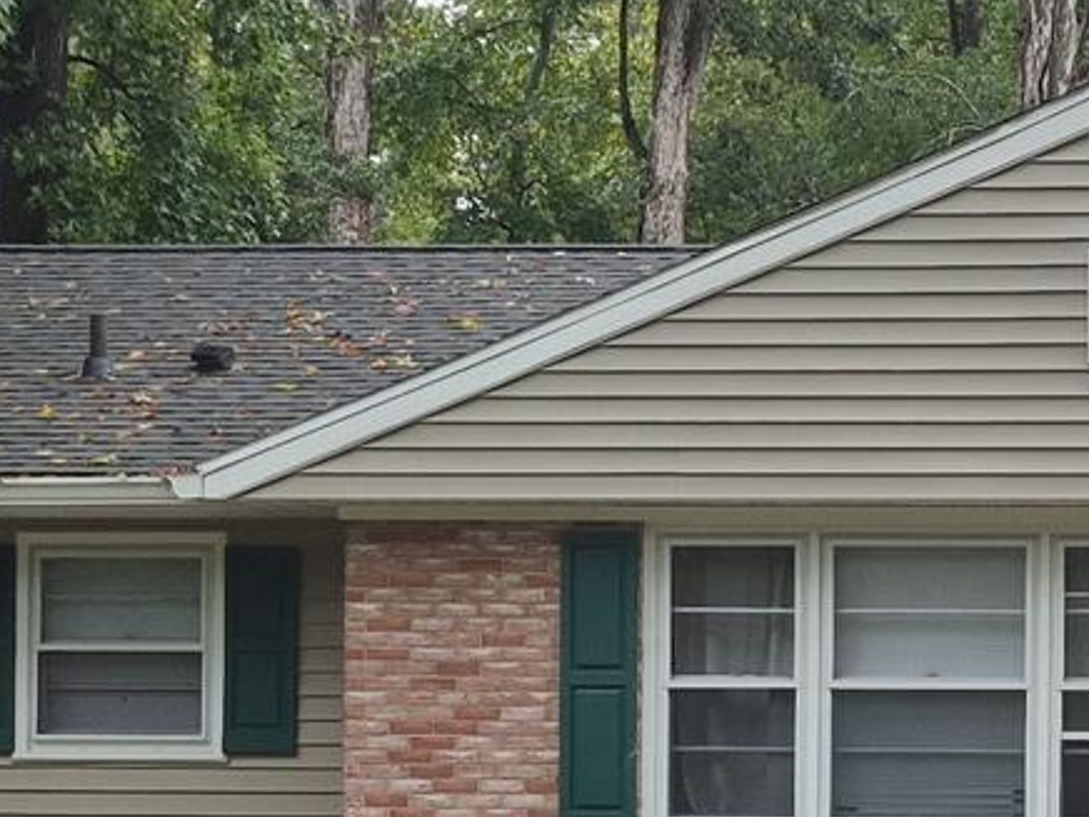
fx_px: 3398
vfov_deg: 13.5
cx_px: 1306
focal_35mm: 108
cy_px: 817
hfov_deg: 17.4
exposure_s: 1/180
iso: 50
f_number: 1.8
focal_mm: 5.4
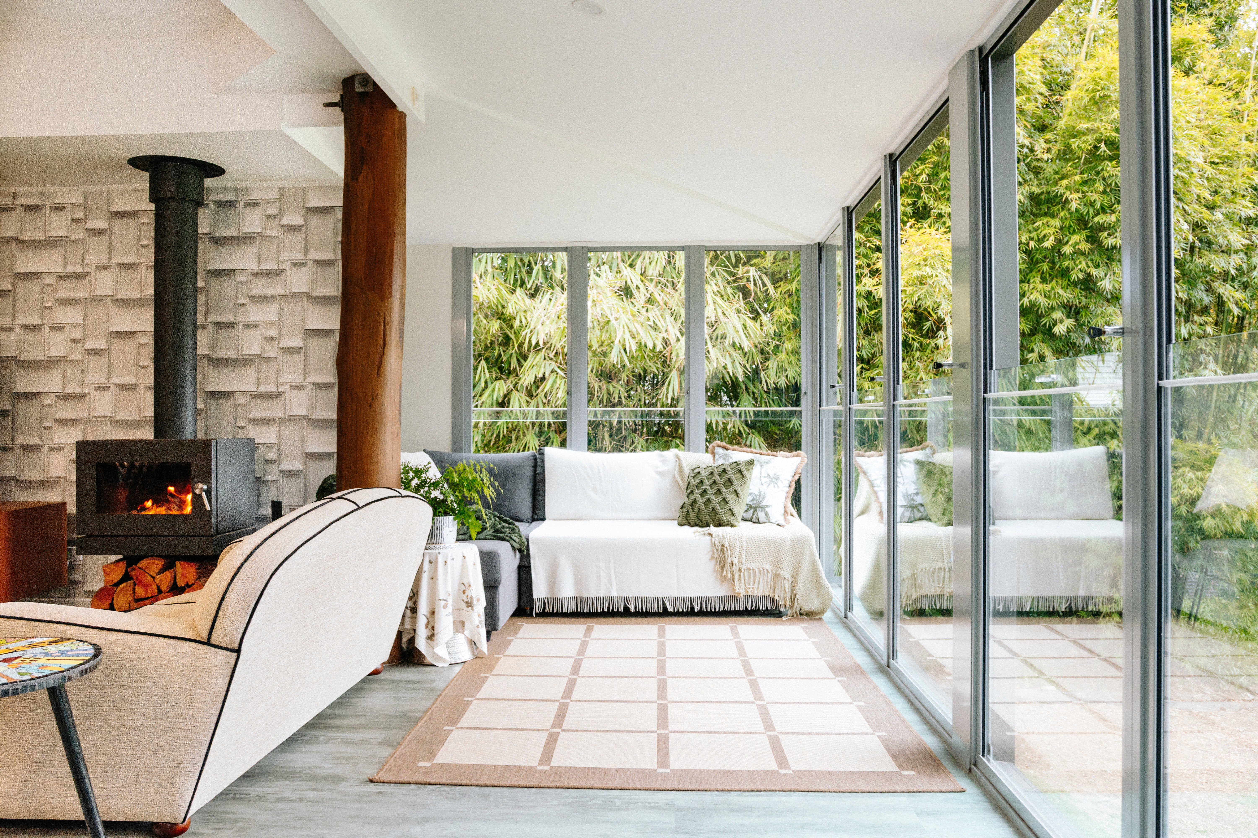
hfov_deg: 67.4
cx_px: 629
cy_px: 419
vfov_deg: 47.9
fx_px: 943
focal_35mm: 27
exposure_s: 1/60
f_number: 4.5
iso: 1600
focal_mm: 18
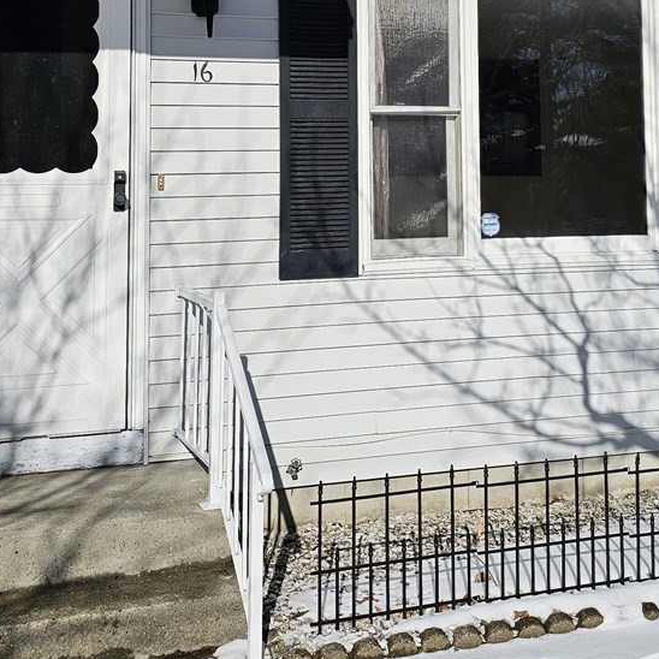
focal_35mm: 57
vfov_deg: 29.1
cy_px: 95
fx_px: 1228
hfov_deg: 29.8
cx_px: 453
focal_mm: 6.3
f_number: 1.7
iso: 10
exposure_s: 1/2378
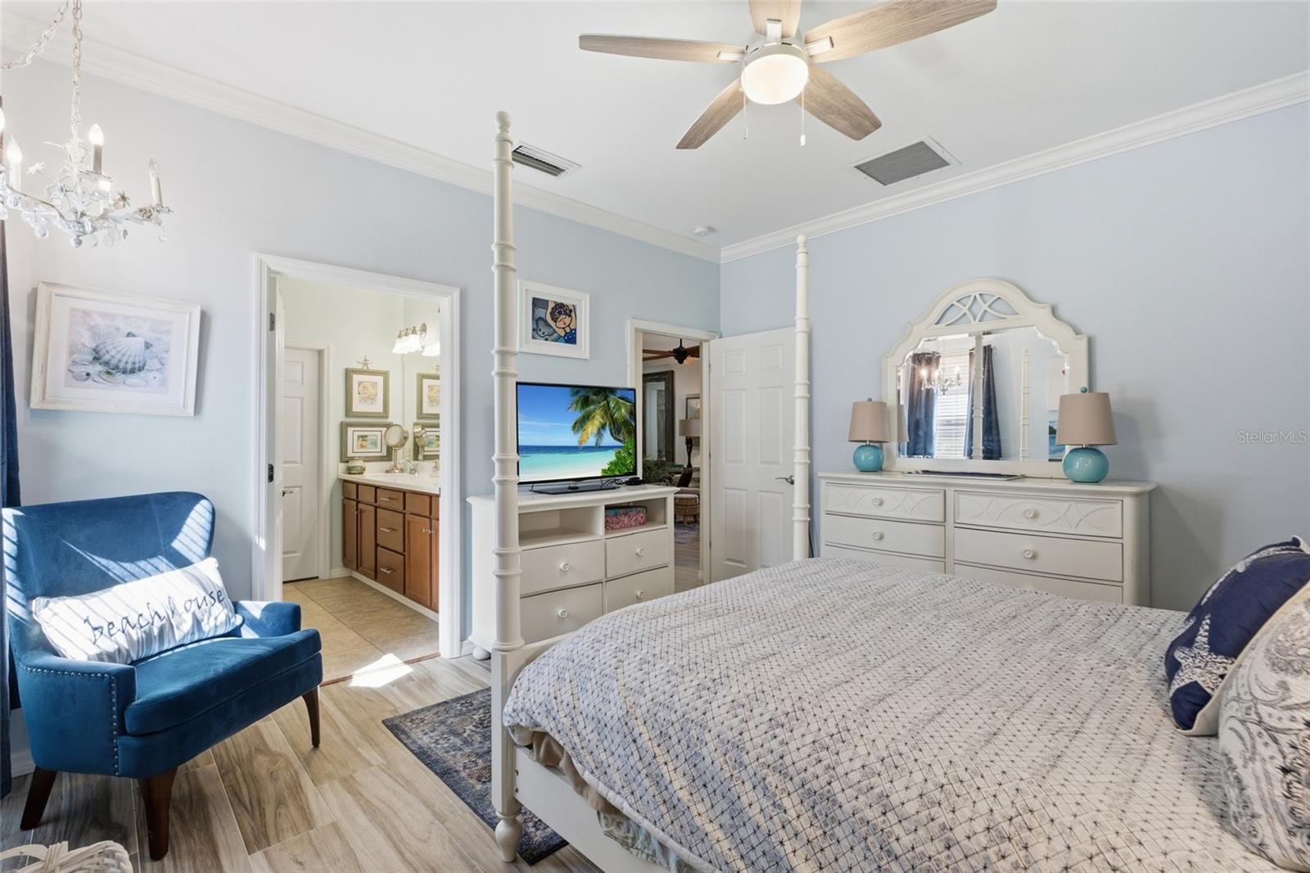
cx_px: 655
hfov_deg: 96.7
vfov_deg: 73.7
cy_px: 436
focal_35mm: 16
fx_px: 582
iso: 400
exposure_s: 1/80
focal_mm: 16
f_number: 9
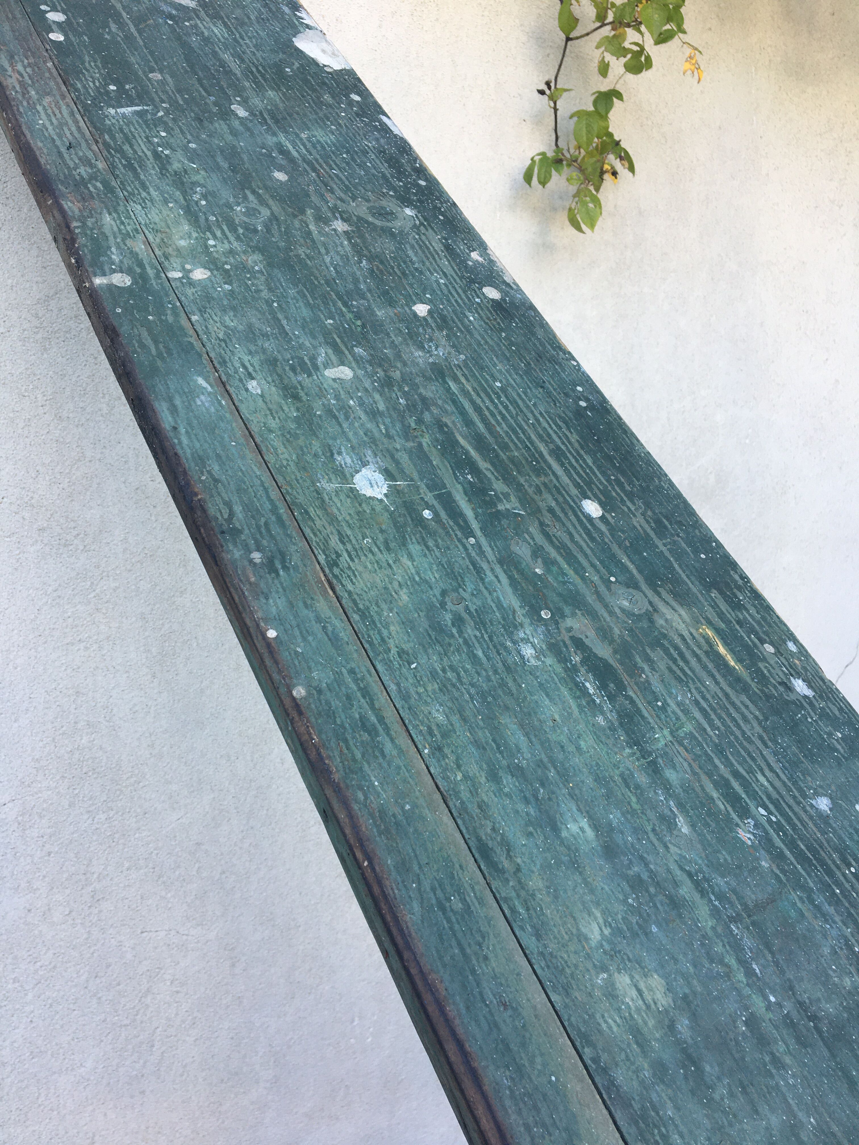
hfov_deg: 48.2
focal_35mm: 29
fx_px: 960
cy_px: 572
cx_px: 430
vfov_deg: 61.7
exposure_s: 1/100
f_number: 2.2
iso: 32
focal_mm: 4.15
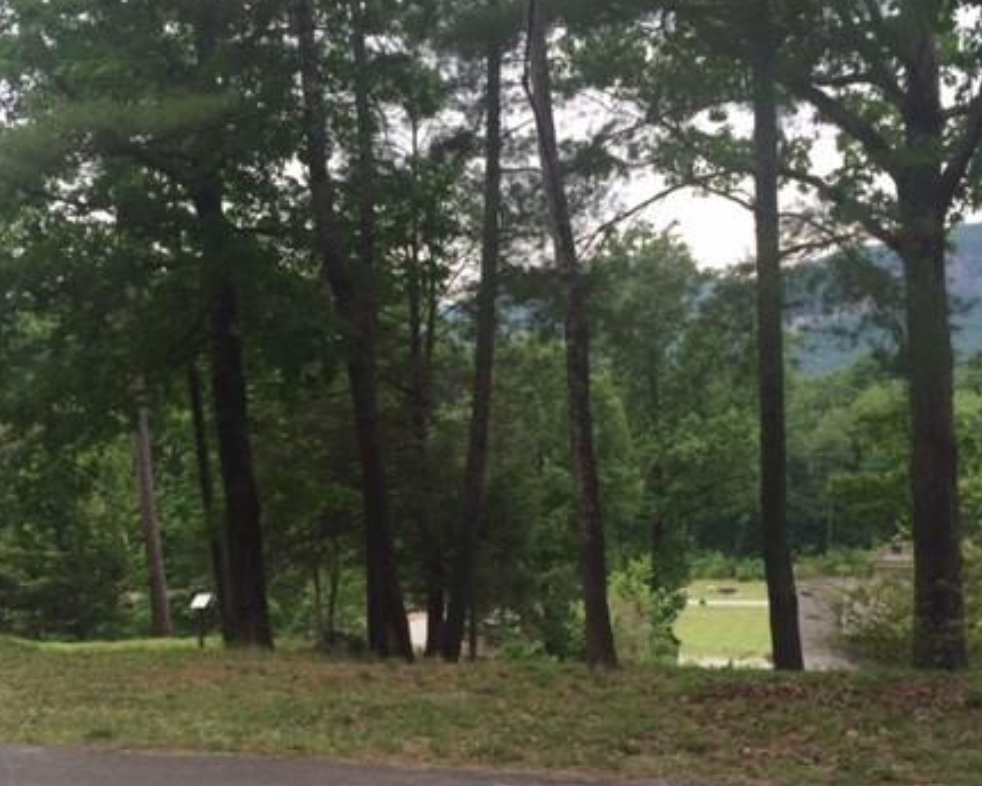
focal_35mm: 42
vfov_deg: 35.6
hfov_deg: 43.8
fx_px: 1221
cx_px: 494
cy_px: 440
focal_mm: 4.15
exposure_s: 1/507
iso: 32
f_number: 2.2
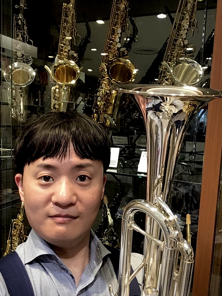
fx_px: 273
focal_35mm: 32
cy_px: 145
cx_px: 113
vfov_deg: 56.8
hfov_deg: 44.2
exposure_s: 1/40
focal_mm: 2.15
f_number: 2.4
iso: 64
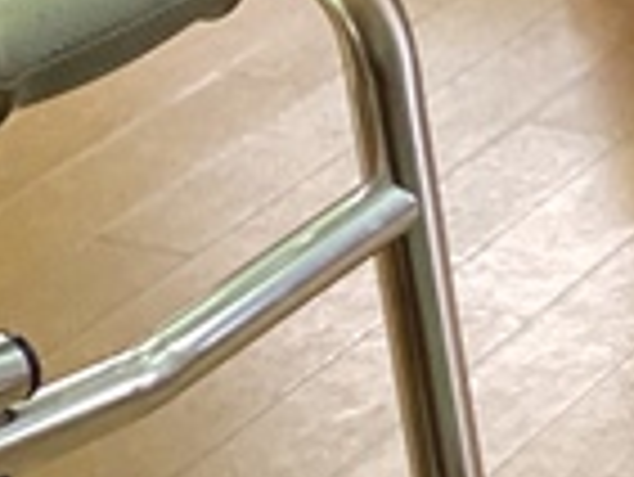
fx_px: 4033
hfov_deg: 8.7
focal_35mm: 220
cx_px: 1016
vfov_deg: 6.8
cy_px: 364
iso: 320
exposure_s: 1/40
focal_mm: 3.3
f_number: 2.4
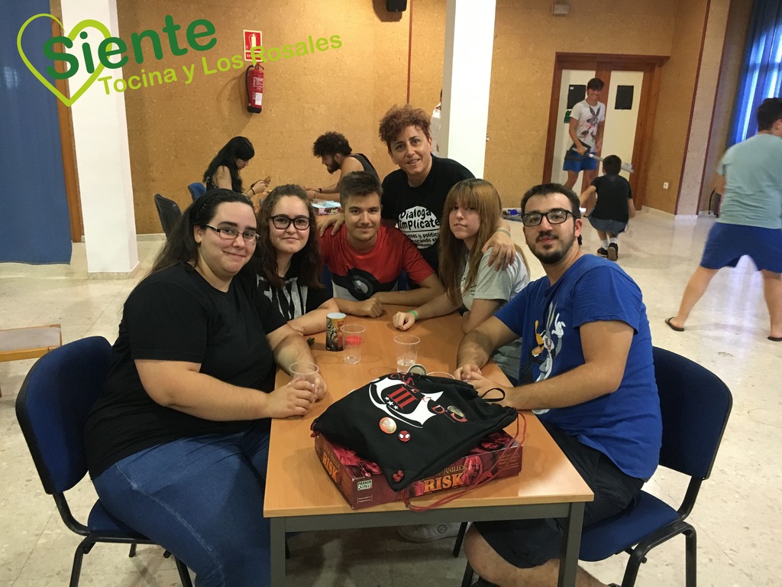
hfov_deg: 61.7
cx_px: 391
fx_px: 655
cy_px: 294
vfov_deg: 48.2
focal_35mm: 29
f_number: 2.2
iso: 200
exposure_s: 1/17
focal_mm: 4.15
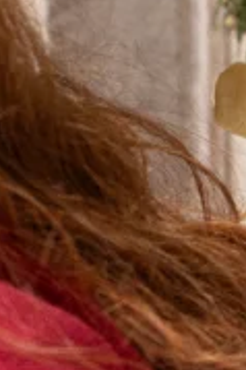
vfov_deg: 8.6
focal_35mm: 221
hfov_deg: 6.1
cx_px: 455
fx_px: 2269
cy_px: -477
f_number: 4.5
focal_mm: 44
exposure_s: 1/160
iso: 3200
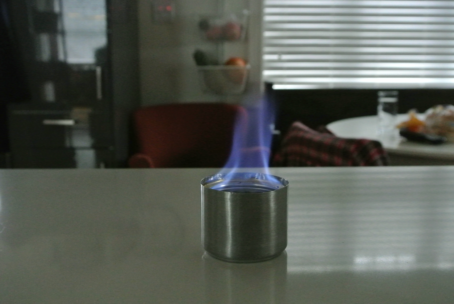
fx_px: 492
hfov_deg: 49.5
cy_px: 152
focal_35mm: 39
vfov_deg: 34.3
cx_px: 227
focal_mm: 14.5
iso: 3200
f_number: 4.5
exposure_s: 1/30
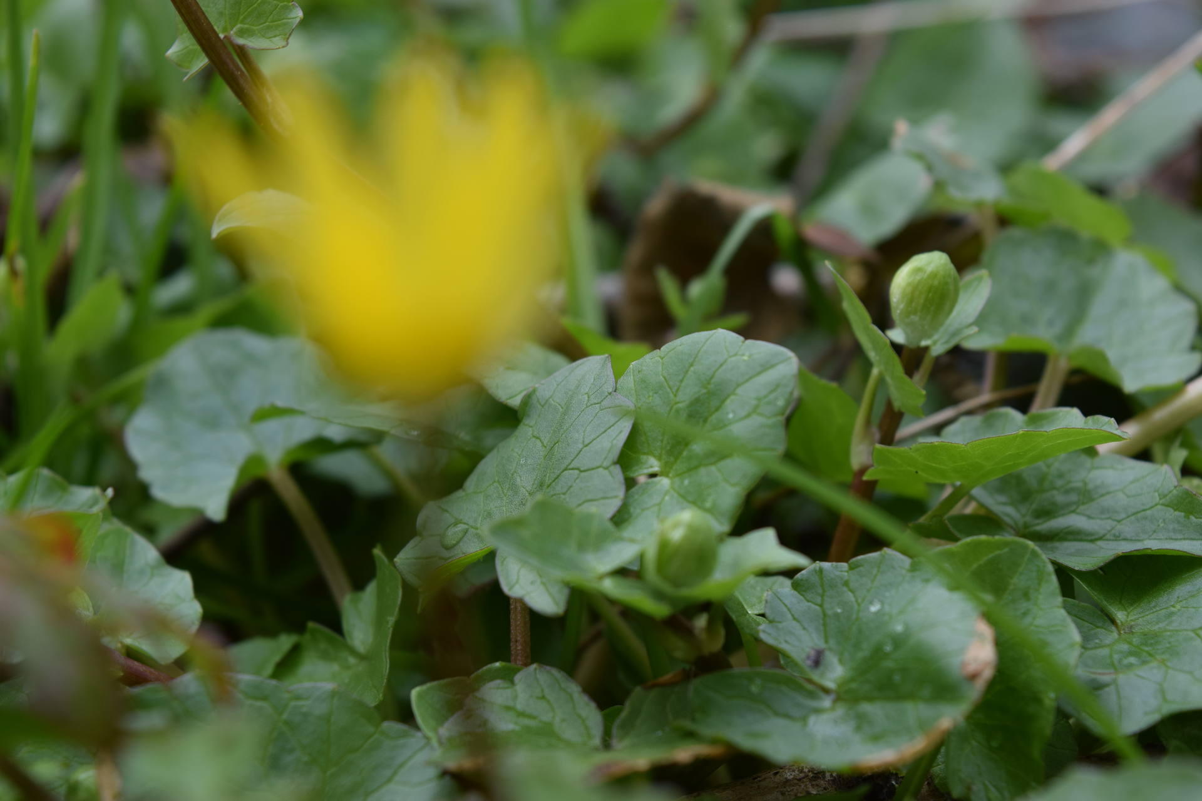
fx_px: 2754
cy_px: 400
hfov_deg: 24.6
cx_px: 601
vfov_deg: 16.6
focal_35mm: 82
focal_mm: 55
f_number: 8
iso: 250
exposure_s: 1/250
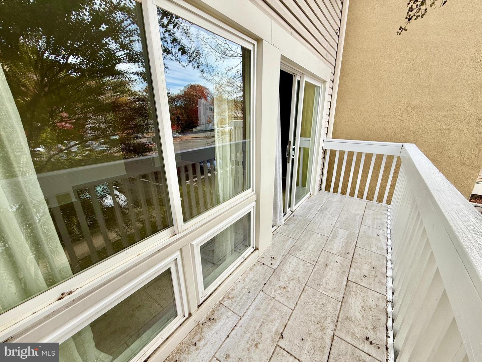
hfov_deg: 102.1
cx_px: 241
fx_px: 195
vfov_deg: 85.7
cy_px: 181
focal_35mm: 14
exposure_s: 1/347
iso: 50
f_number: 2.2
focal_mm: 2.22
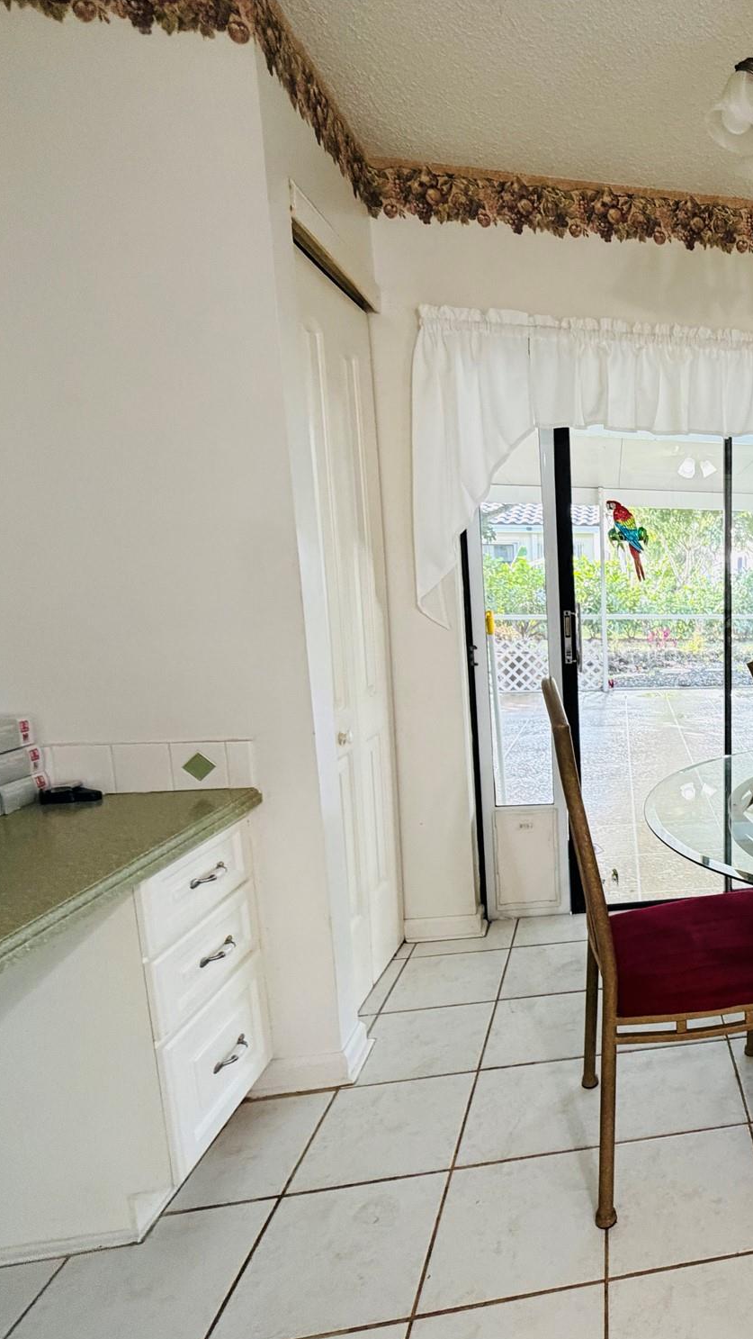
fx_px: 745
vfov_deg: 83.8
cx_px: 771
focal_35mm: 21
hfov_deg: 44.6
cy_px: 690
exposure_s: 1/60
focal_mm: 2.22
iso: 320
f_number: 2.2
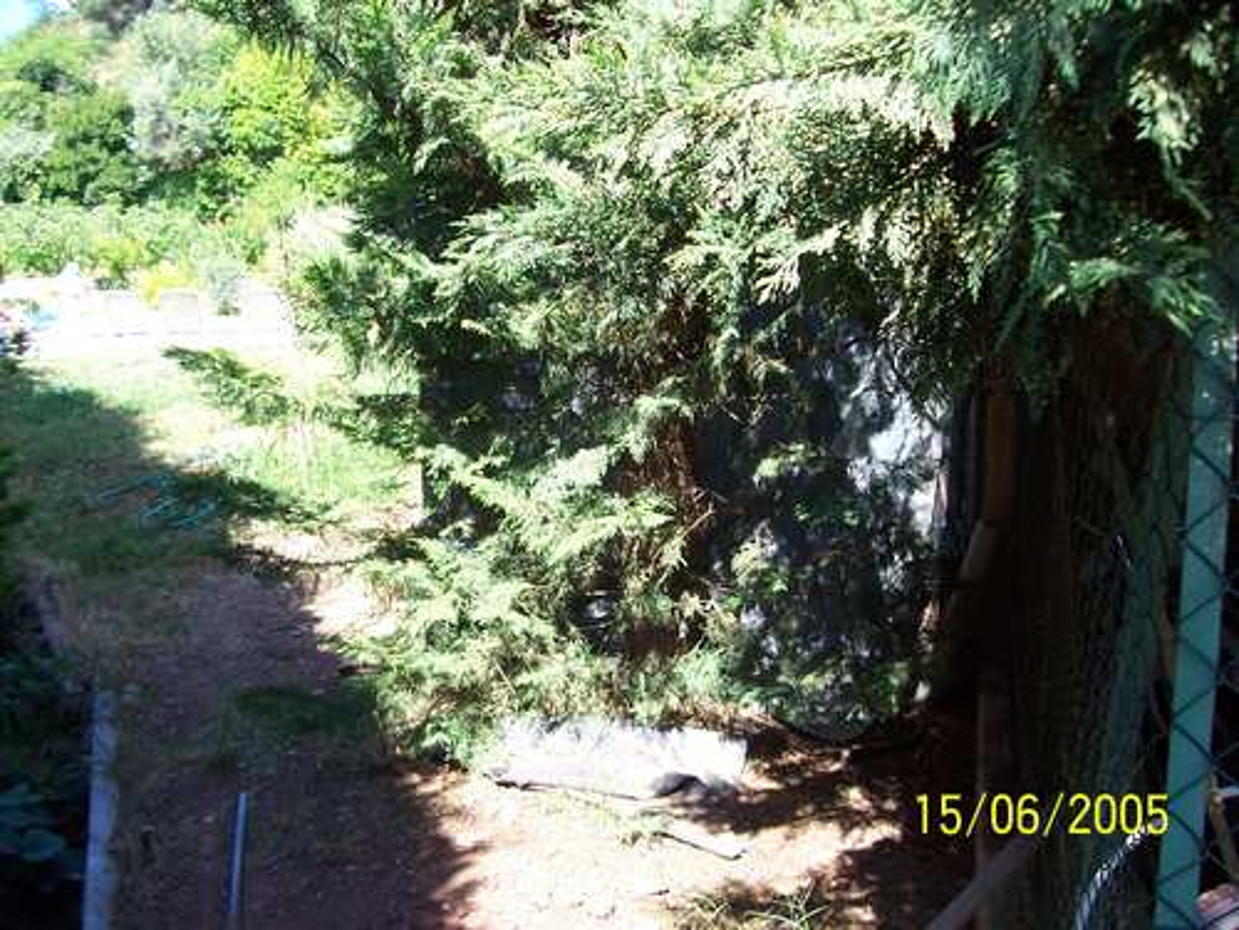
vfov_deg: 41.8
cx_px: 620
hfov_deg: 54.0
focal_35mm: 34
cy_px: 465
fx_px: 1217
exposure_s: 1/250
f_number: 2.7
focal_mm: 5.6
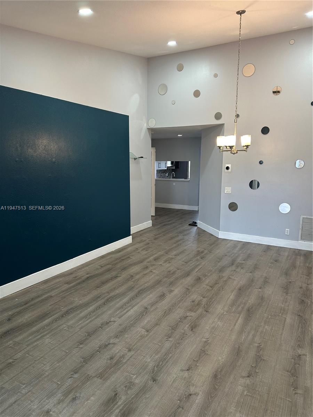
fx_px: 289
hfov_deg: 56.8
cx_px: 156
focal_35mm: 24
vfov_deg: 71.6
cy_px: 208
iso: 125
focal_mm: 6.86
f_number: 1.78
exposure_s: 1/60
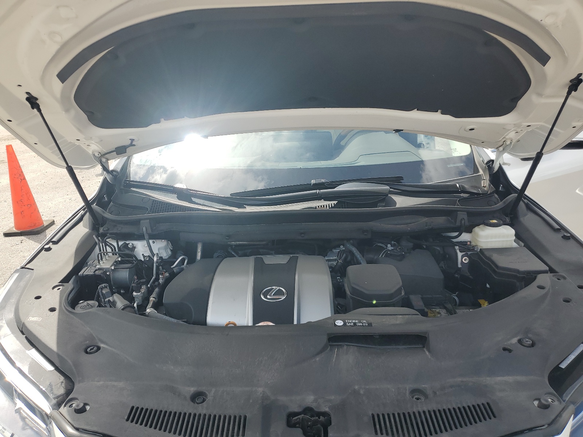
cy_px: 218
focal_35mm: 26
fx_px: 438
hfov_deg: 67.3
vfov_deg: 53.1
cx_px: 292
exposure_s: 1/1667
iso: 50
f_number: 1.5
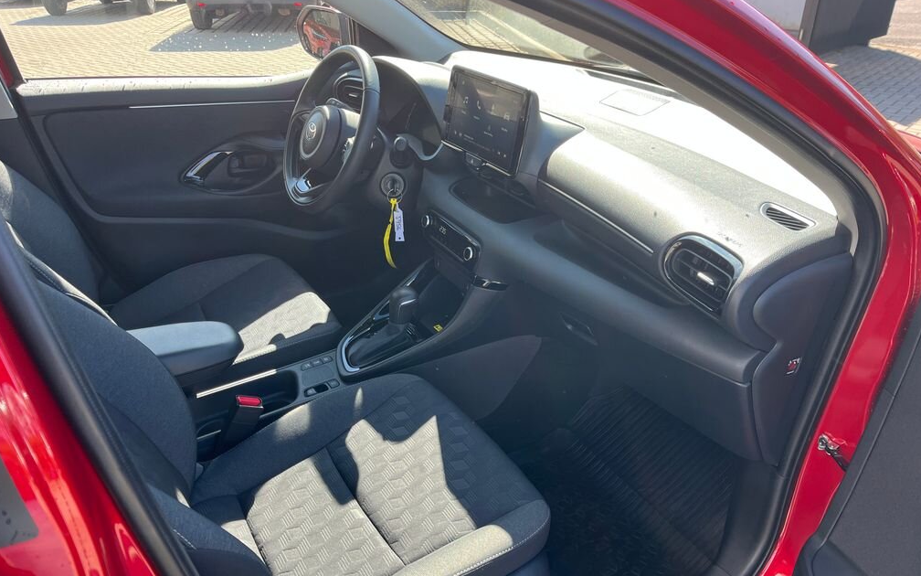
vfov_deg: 44.3
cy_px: 342
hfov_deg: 66.5
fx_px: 703
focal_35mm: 28
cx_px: 462
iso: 50
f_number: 1.6
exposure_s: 1/344
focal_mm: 5.1
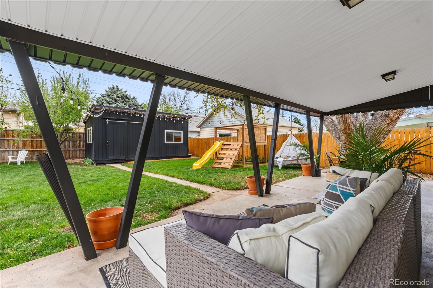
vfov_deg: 73.7
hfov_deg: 96.7
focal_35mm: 16
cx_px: 216
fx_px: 192
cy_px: 144
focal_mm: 16
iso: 160
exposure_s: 1/25
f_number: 8
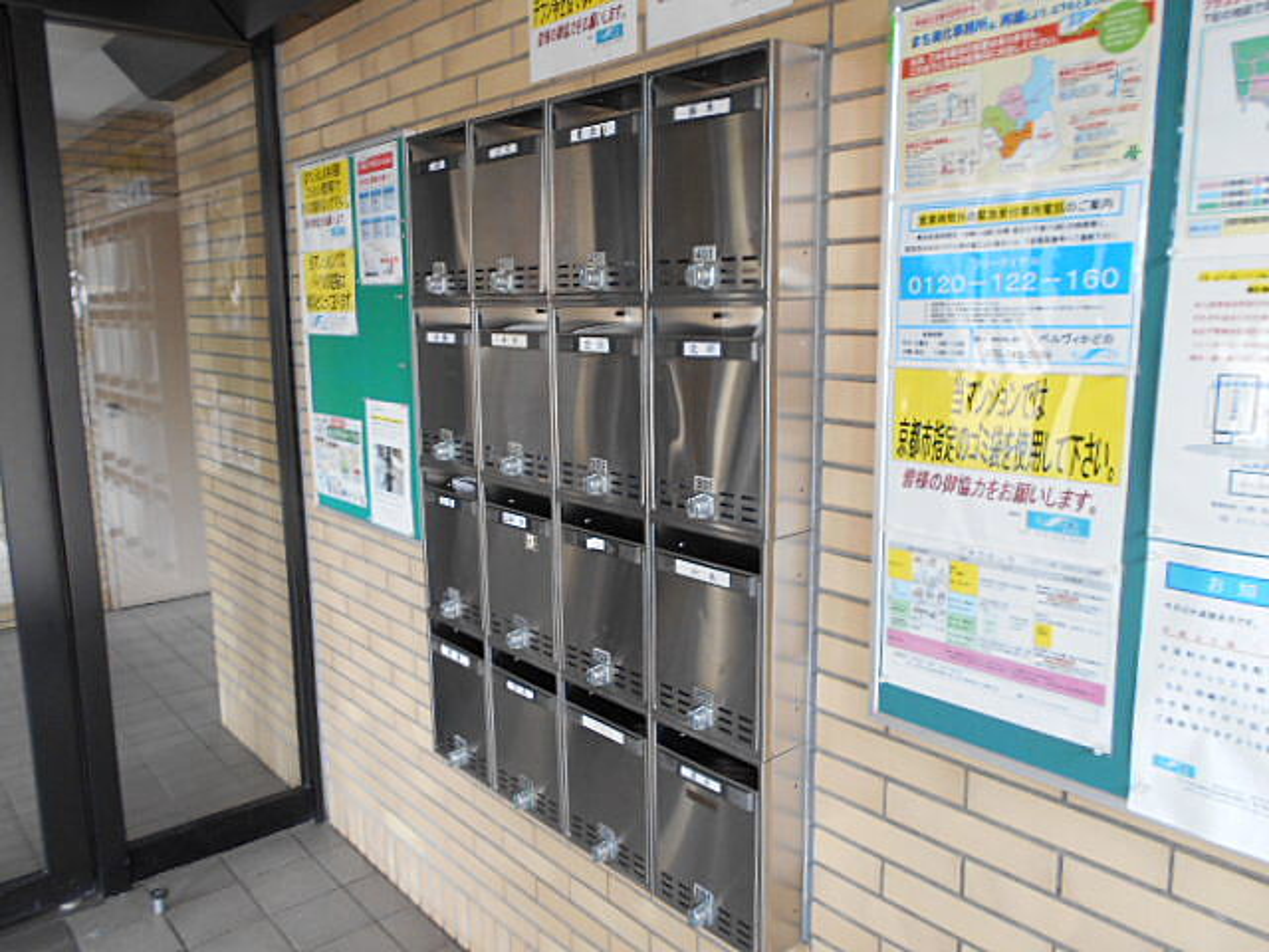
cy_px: 476
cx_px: 634
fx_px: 953
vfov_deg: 53.1
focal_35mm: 26
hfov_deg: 67.3
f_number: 3.2
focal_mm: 4.6
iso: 100
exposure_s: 1/30
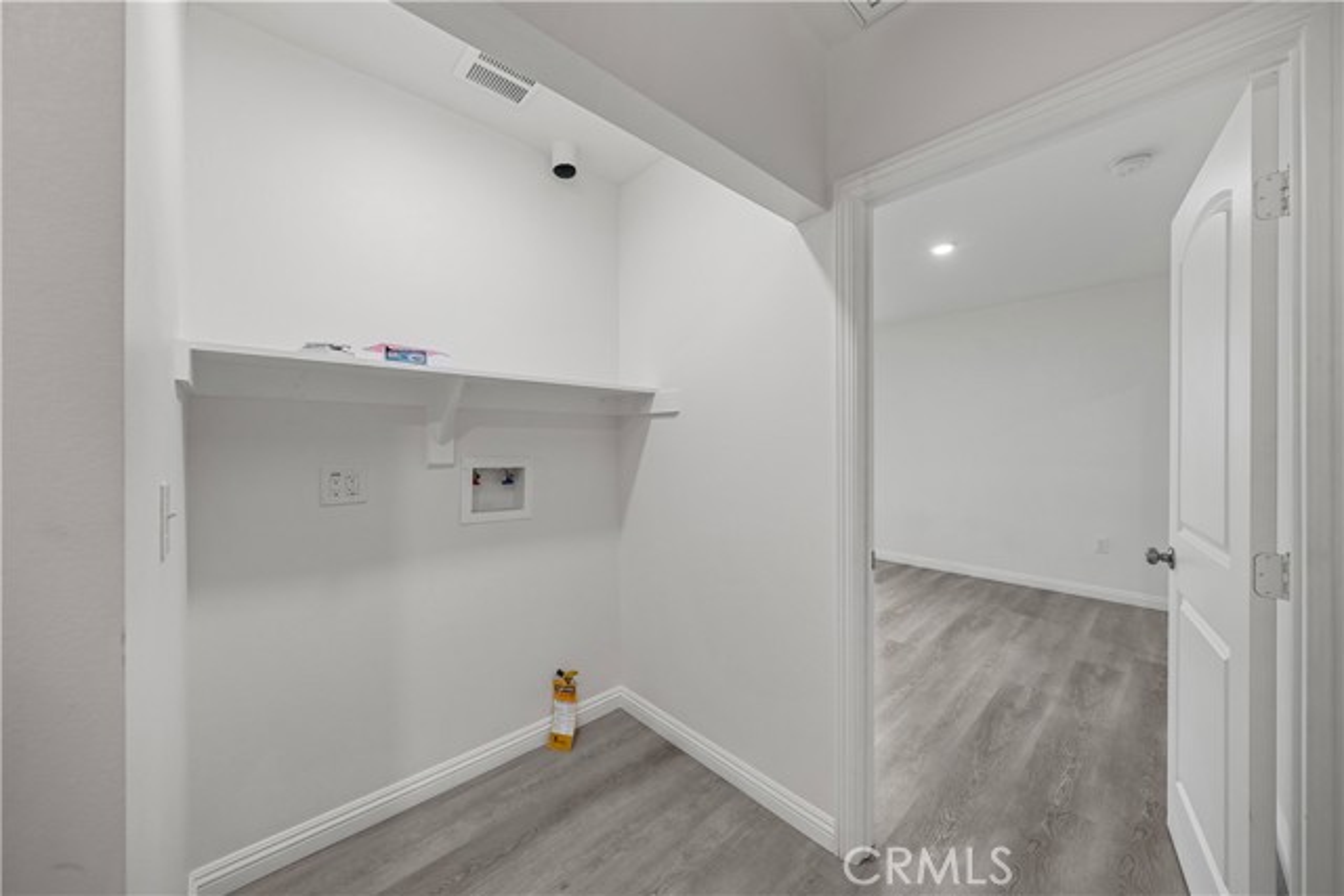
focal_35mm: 13
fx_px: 485
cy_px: 448
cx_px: 672
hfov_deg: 108.3
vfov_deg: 85.5
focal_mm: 13
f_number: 4.5
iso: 640
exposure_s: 1/10
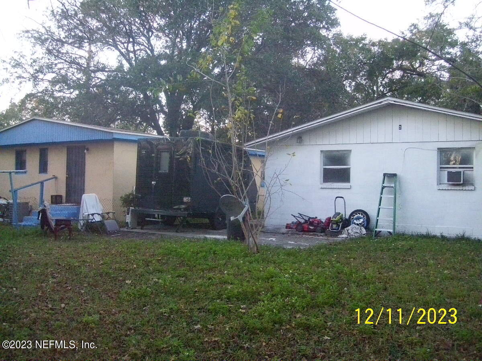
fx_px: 501
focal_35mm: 36
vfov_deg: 39.7
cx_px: 241
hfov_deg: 51.4
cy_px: 180
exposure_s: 1/160
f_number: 2.7
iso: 800
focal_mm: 6
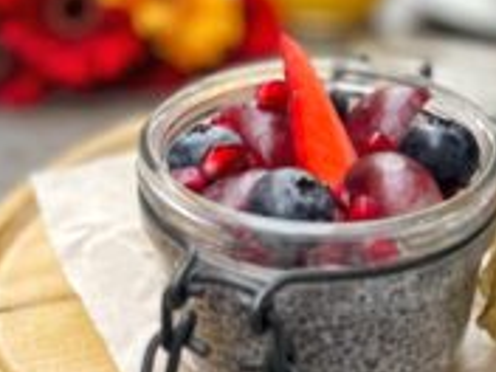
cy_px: 39
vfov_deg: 24.1
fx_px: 845
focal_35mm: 59
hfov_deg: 32.4
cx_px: 330
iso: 50
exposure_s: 1/362
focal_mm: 4.2
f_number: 1.6
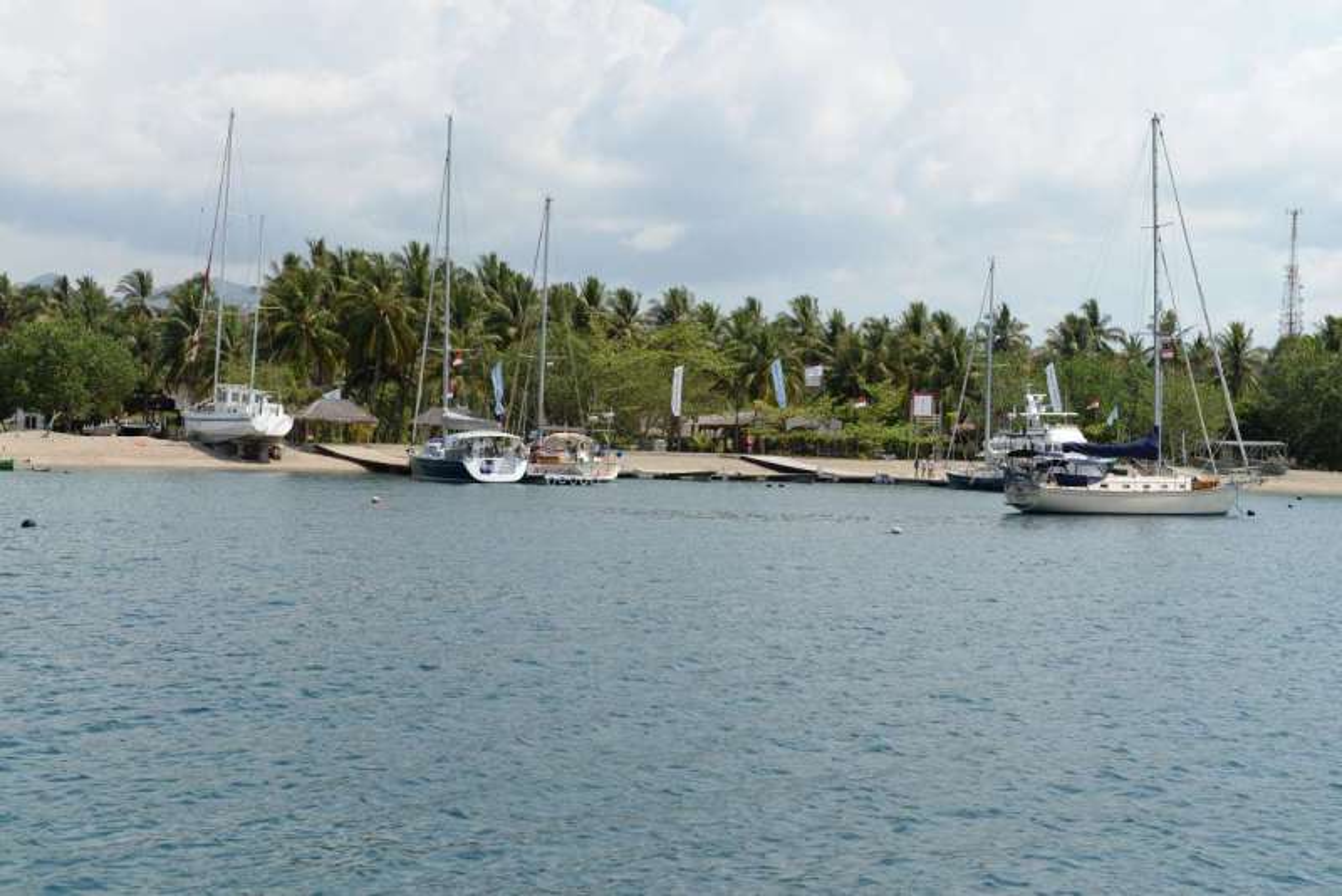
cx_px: 671
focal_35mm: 50
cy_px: 448
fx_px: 1864
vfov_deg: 27.0
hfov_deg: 39.6
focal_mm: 50
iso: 100
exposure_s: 1/250
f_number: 8
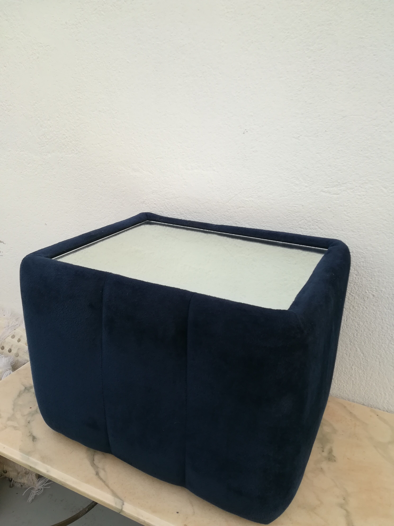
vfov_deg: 67.3
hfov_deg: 53.1
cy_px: 263
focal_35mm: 26
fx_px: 395
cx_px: 197
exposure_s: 1/50
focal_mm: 3.83
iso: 64
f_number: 2.2
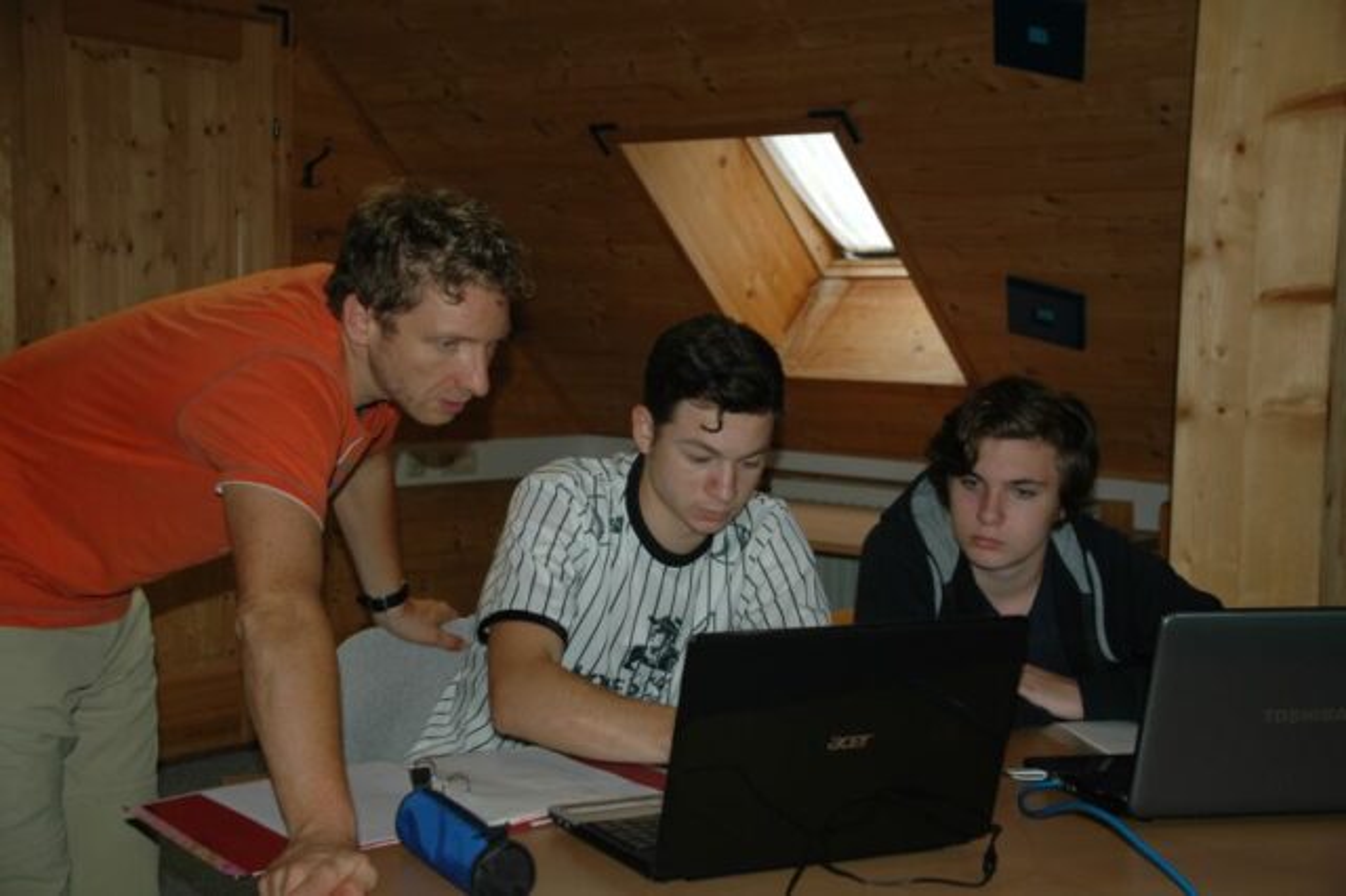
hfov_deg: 38.9
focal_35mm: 51
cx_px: 673
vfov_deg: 26.5
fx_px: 1906
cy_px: 448
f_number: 4.5
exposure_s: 1/60
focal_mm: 34
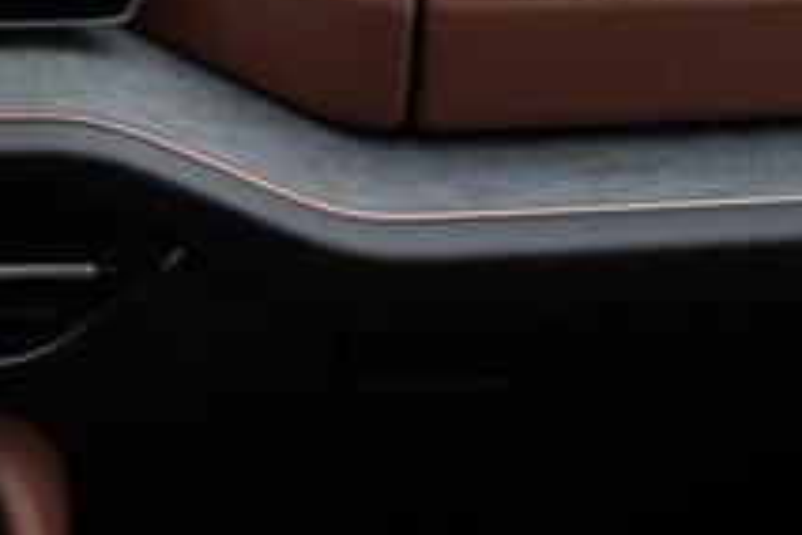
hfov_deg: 11.3
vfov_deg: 7.9
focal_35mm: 173
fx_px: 3854
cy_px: 352
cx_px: -456
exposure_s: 1/50
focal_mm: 24
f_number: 3.2
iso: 125
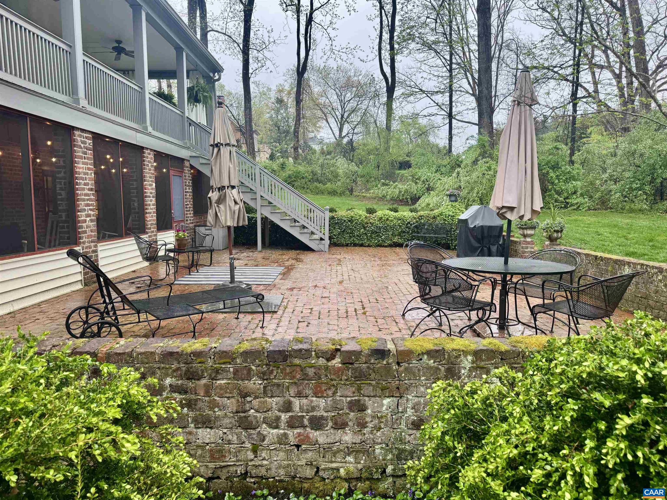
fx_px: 462
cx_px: 334
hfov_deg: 71.6
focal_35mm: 24
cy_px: 250
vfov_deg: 56.8
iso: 125
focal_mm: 6.76
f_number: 1.78
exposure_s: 1/120
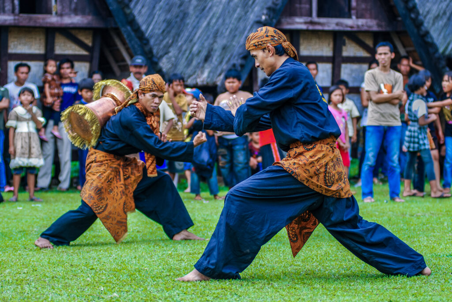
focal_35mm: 120
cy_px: 151
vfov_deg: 11.4
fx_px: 1508
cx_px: 226
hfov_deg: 17.0
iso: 200
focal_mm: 80
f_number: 2.8
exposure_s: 1/800
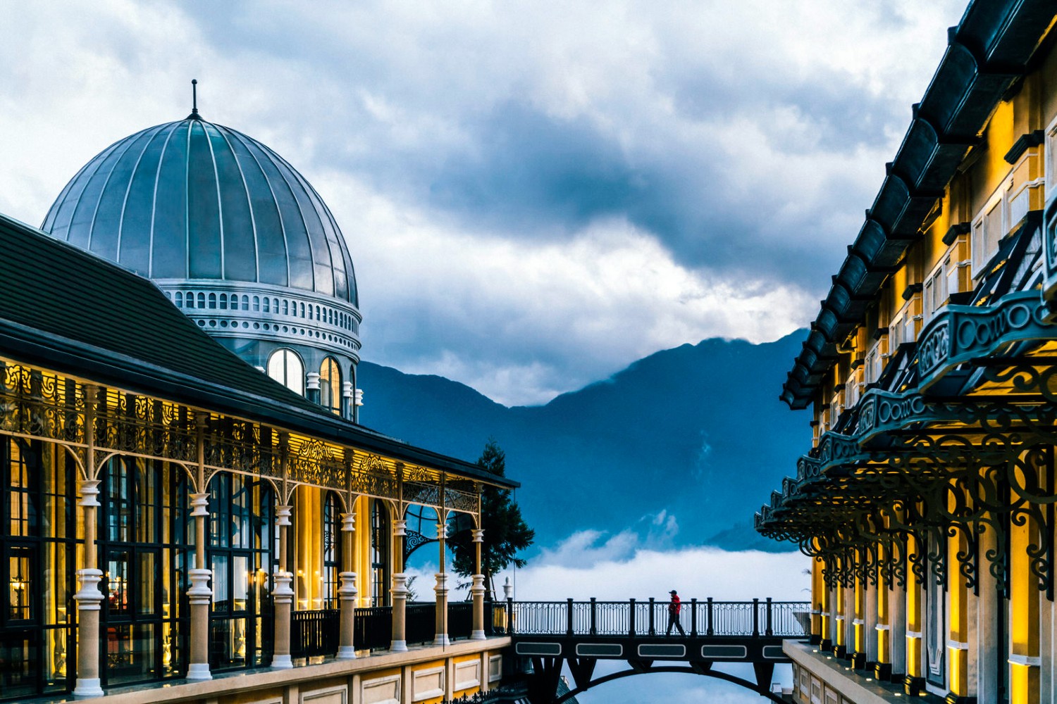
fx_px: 1468
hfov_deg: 39.6
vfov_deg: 27.0
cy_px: 352
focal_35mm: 50
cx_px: 528
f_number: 2
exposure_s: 1/60
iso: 400
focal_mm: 50
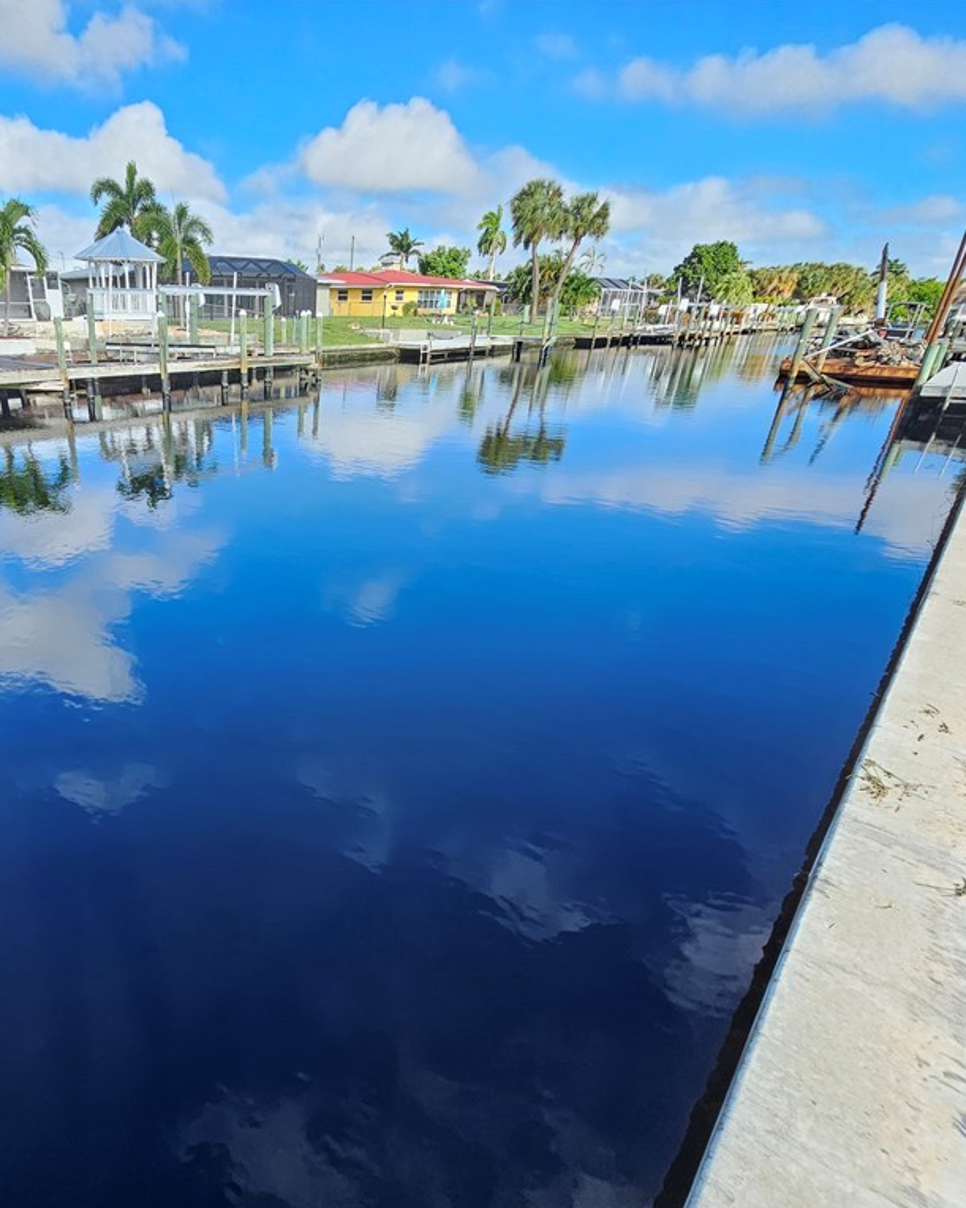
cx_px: 267
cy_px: 602
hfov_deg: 72.7
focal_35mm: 17
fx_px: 608
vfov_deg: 89.6
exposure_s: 1/379
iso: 50
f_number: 2.2
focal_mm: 2.2
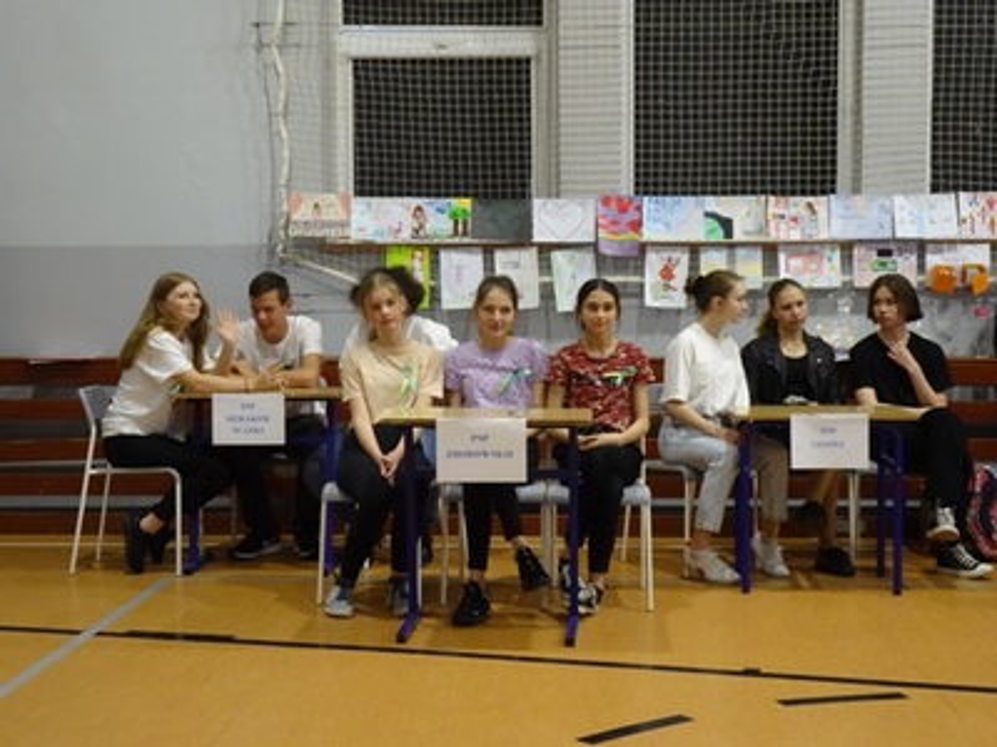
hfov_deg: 36.8
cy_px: 374
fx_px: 1498
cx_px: 498
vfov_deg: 28.0
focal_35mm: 52
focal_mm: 8.35
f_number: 4.5
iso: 640
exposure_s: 1/60
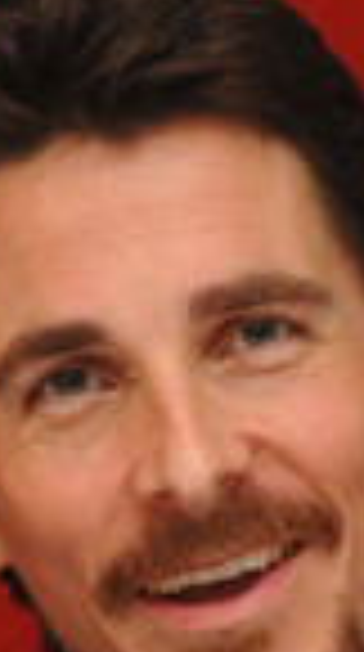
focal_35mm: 434
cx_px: 319
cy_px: 701
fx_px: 7486
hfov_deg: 2.8
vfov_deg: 5.0
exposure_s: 1/400
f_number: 10
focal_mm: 100
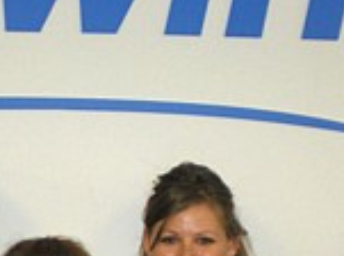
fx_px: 1247
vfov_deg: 11.4
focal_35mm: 126
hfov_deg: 15.5
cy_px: 333
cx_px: 11
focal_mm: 6.3
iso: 64
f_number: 3.1
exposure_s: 1/30
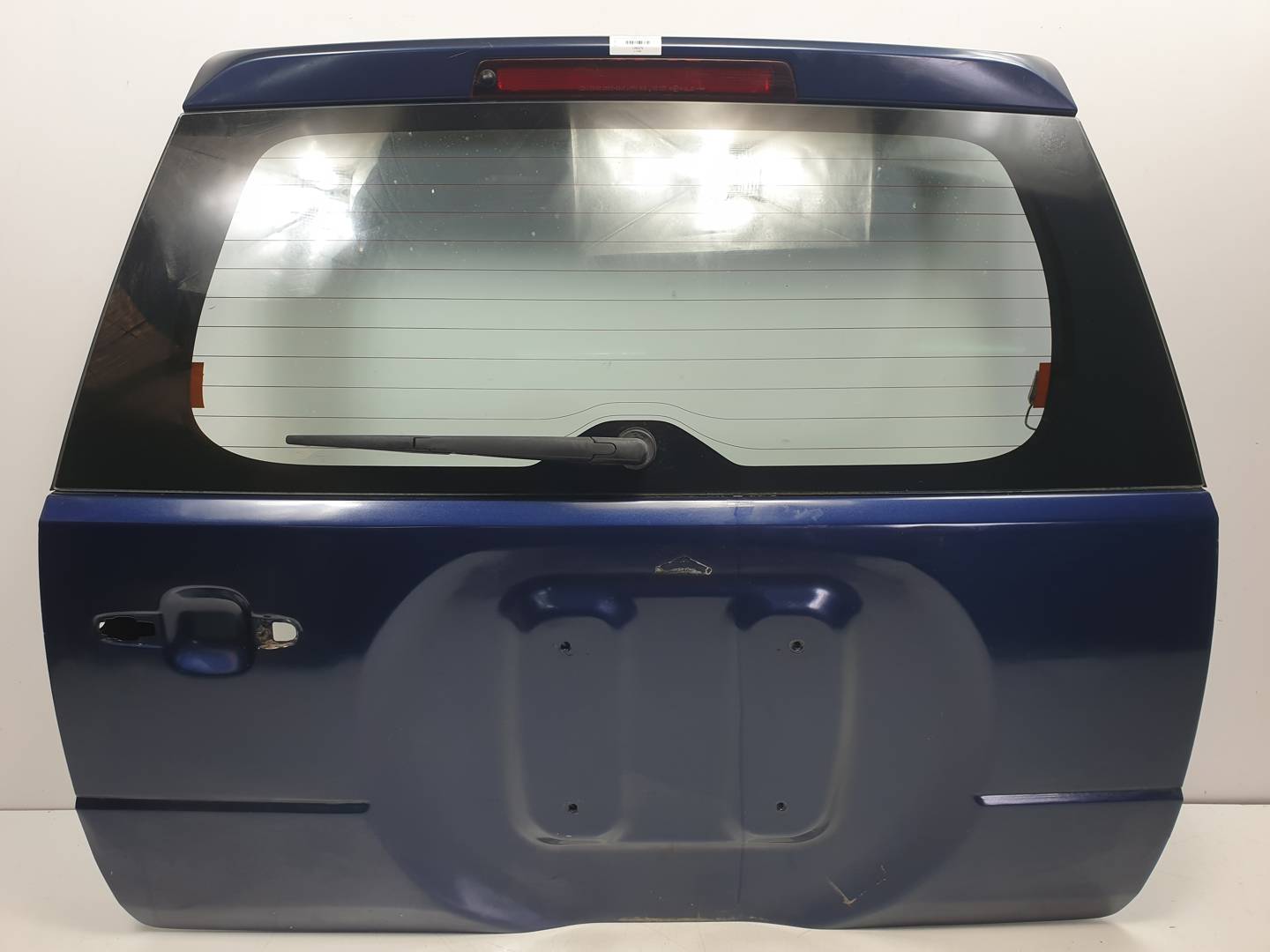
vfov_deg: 53.1
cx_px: 635
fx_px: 954
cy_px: 476
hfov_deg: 67.3
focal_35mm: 26
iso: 64
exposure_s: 1/100
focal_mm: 4.3
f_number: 2.4
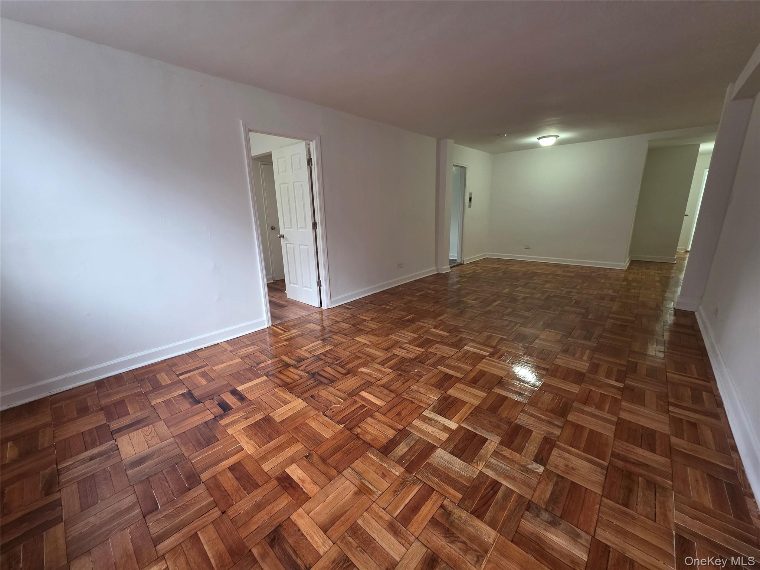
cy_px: 285
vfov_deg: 89.9
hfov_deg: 106.2
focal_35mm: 13
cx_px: 380
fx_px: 285
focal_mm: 2.2
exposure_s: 1/60
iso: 160
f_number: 1.9
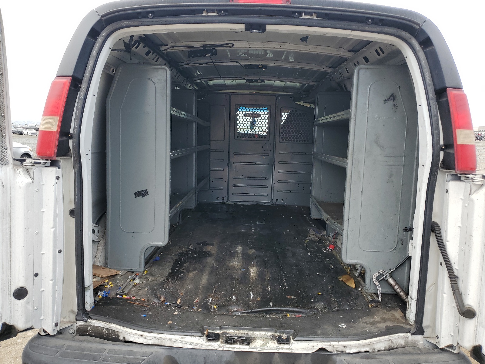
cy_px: 182
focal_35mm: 26
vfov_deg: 53.1
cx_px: 242
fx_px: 364
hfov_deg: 67.3
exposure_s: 1/909
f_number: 1.5
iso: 50
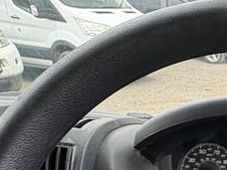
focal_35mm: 55
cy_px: 253
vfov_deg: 22.1
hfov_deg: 29.5
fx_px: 361
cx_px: 280
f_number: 2.2
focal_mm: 2.22
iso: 64
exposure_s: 1/140
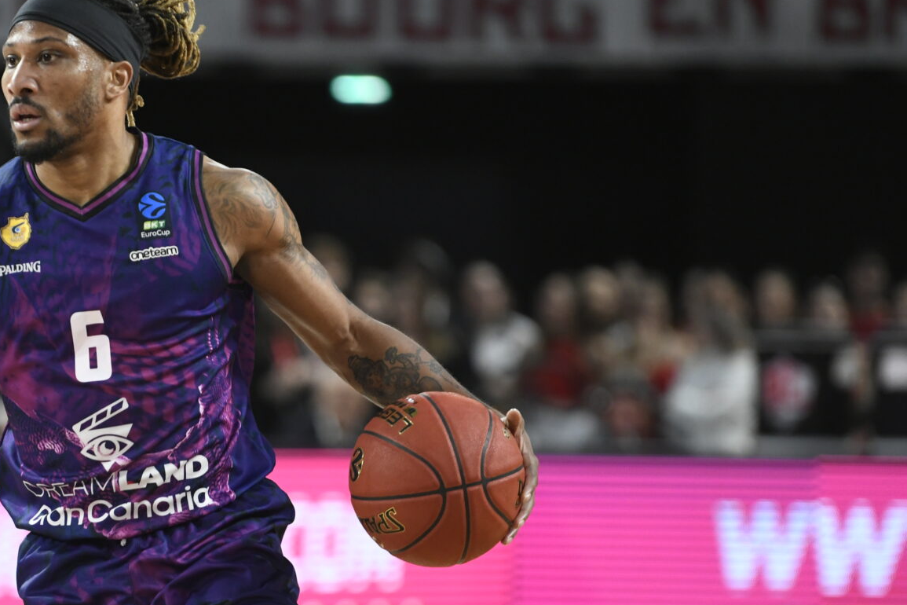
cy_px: 477
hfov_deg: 5.2
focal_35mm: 399
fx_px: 10052
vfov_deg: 3.4
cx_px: -10
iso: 1600
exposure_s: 1/640
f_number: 2.8
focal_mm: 180
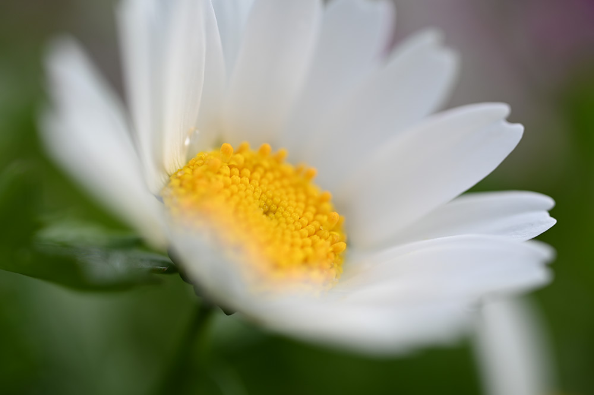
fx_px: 824
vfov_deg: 26.9
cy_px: 198
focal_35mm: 50
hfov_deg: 39.6
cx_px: 297
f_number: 5.6
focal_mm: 50
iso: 100
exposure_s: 1/500
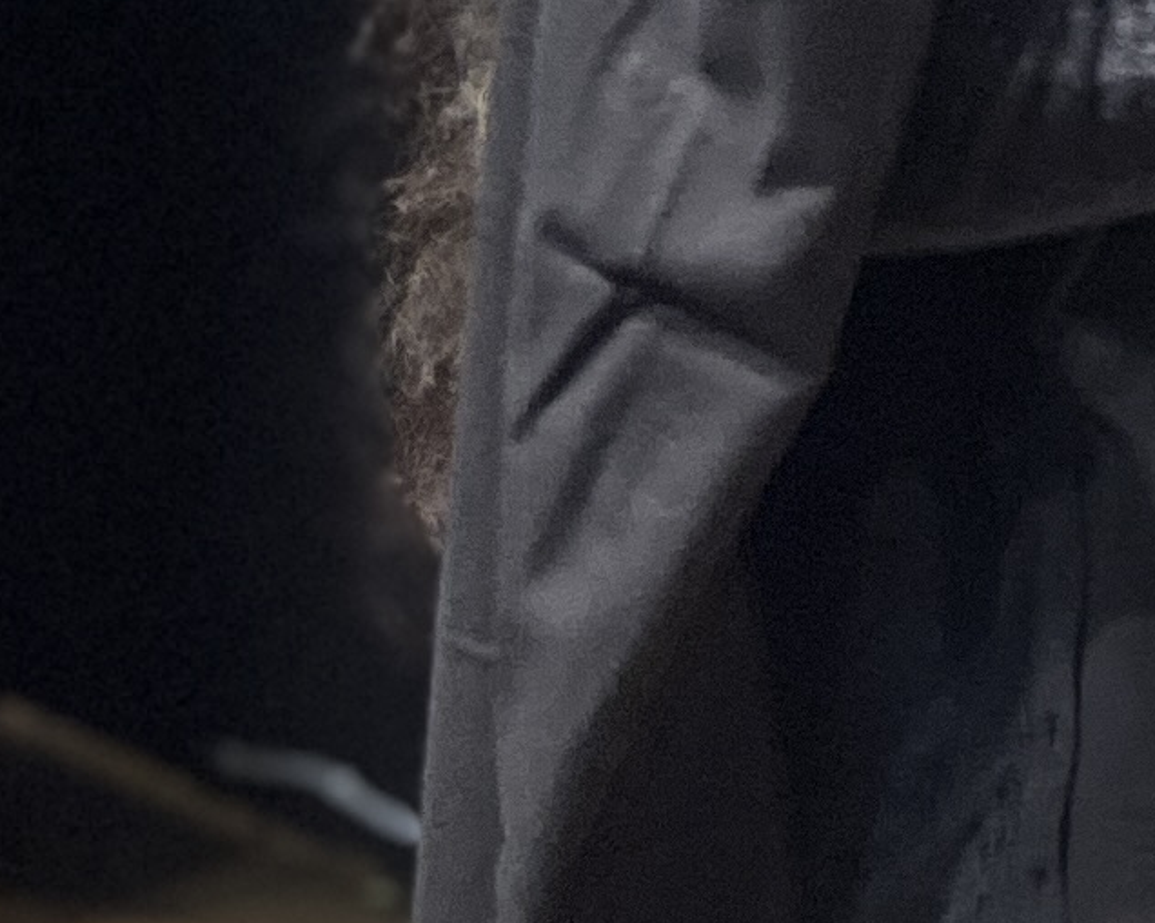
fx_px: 5500
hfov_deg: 9.3
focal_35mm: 161
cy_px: 42
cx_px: 3590
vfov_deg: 9.5
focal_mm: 5.7
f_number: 1.5
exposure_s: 1/50
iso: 125
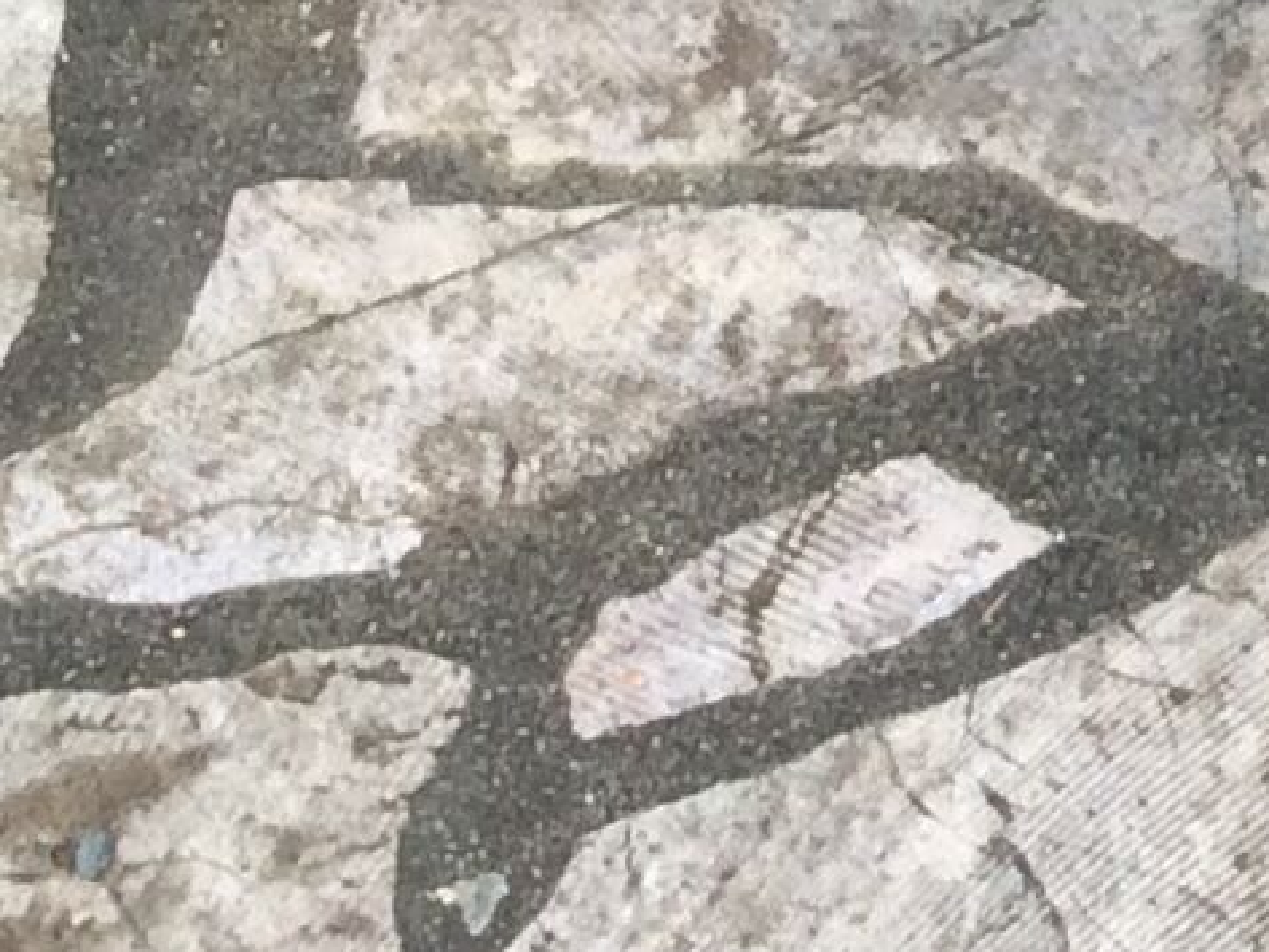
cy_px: -1440
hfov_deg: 9.2
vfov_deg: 7.0
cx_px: 2659
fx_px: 7334
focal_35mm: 200
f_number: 2.2
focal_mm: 4.15
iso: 32
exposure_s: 1/100
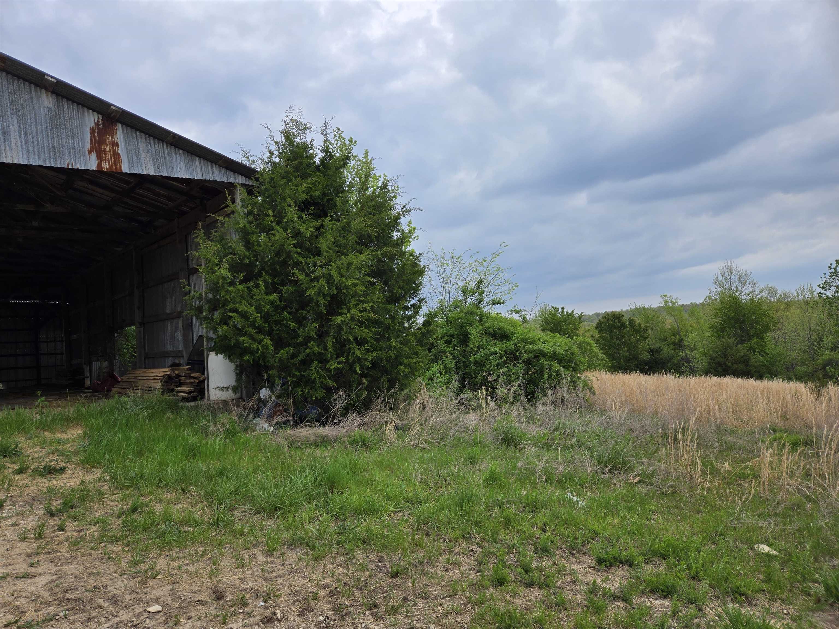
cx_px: 420
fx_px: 557
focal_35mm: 23
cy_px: 314
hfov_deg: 73.9
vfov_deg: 58.9
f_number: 1.8
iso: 25
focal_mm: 5.4
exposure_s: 1/717
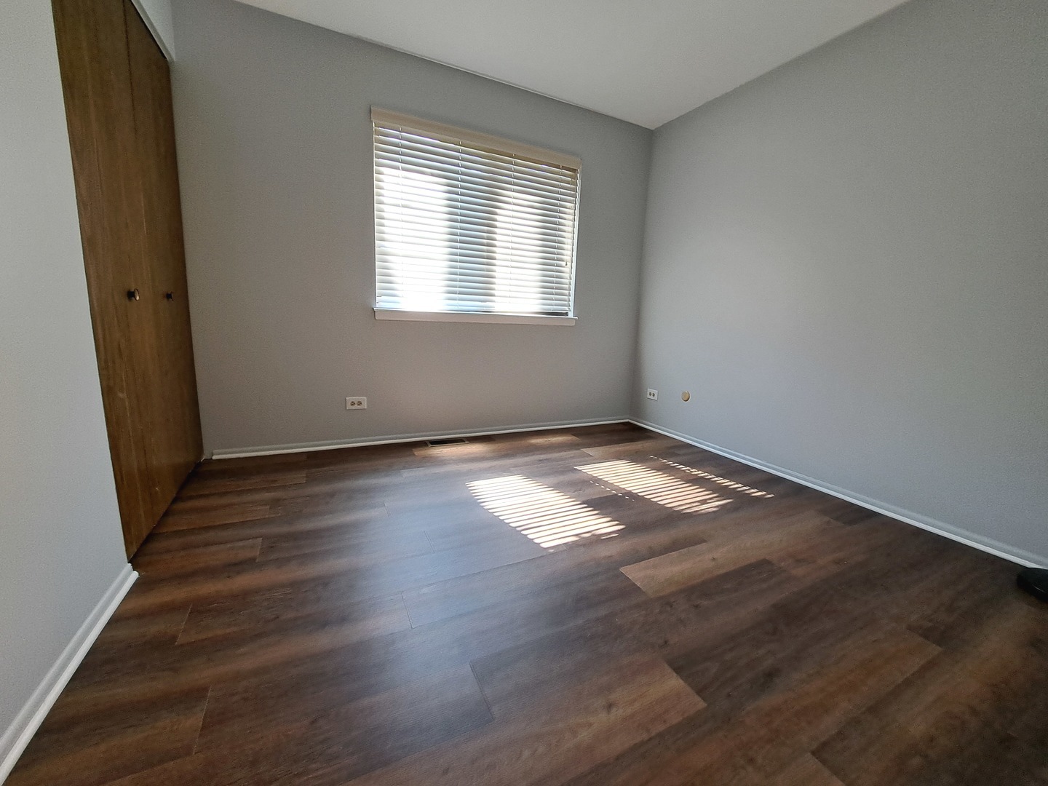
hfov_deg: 106.2
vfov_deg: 89.9
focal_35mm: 13
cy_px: 393
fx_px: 394
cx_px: 524
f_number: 2.2
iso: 64
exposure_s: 1/50
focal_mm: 1.74
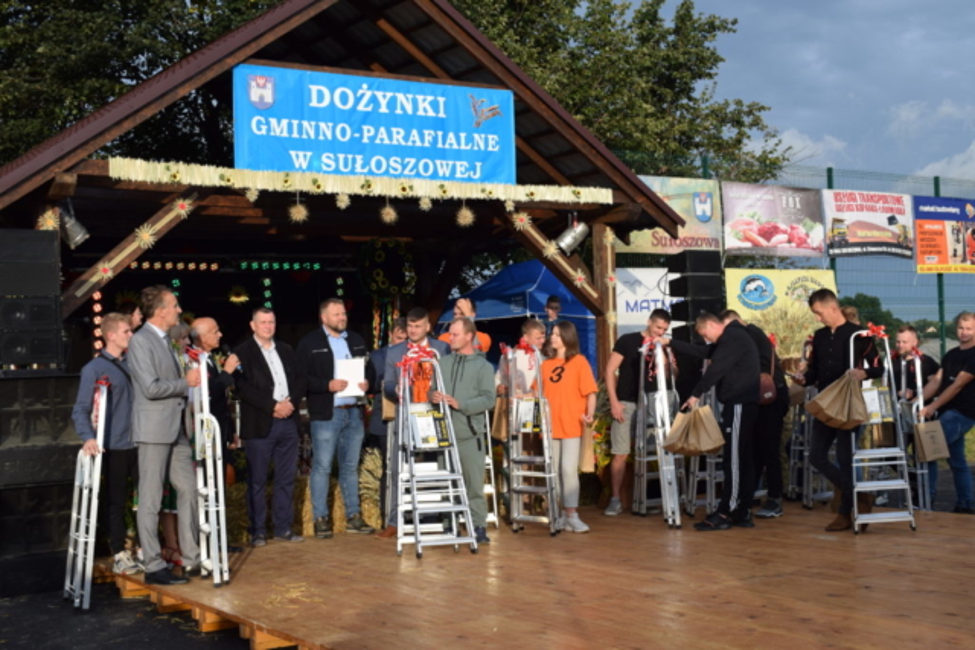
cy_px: 325
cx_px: 488
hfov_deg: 42.3
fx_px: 1260
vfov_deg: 29.0
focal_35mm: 46
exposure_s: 1/250
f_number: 8
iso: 220
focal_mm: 31
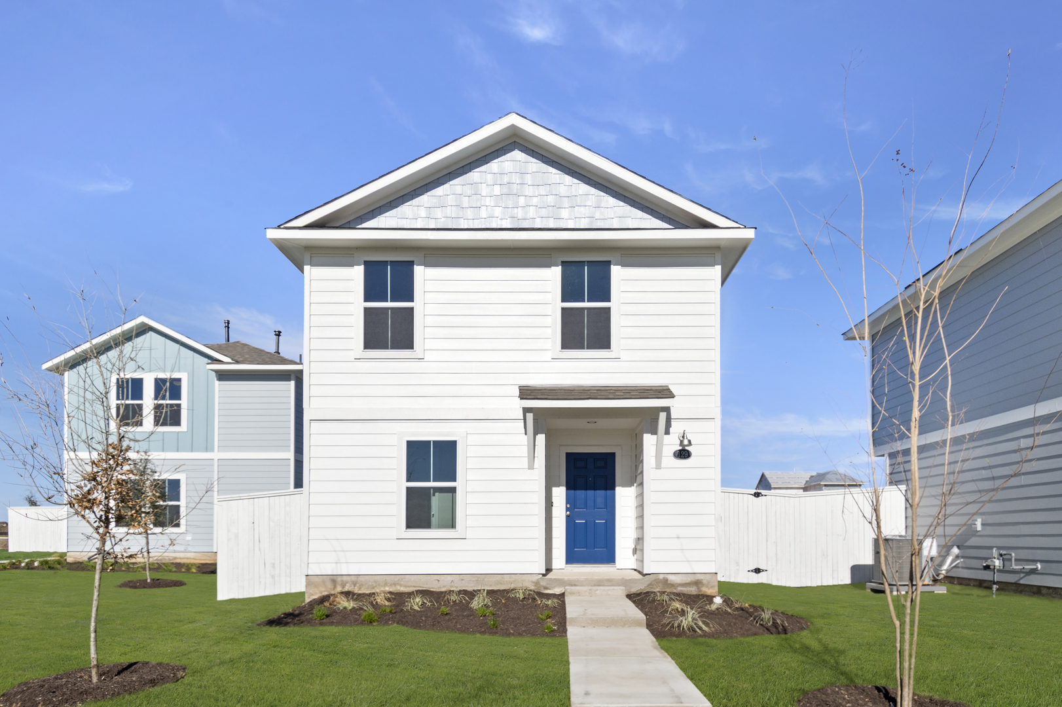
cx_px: 531
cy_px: 354
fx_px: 1062
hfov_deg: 53.2
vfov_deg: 36.8
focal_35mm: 36
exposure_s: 1/800
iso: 400
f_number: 8
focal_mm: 24
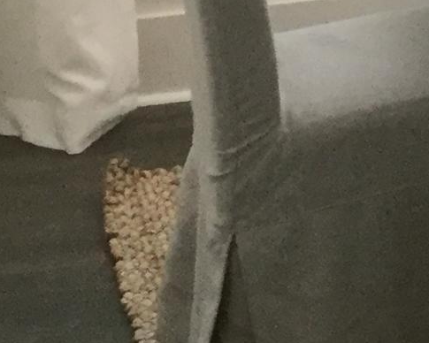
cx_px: 1182
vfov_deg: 8.0
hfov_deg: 8.9
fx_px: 2374
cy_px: -301
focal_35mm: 187
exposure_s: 1/30
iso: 100
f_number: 2.4
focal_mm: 3.3
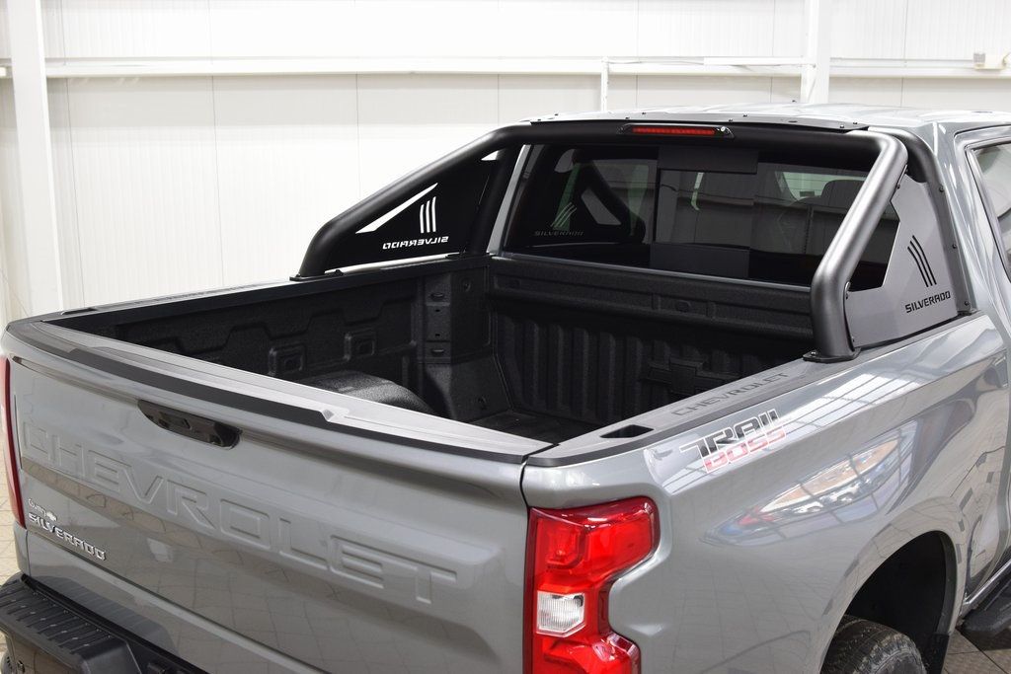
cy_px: 337
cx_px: 506
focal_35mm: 42
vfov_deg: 31.9
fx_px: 1180
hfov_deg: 46.4
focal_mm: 28
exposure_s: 1/15
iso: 900
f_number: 6.3
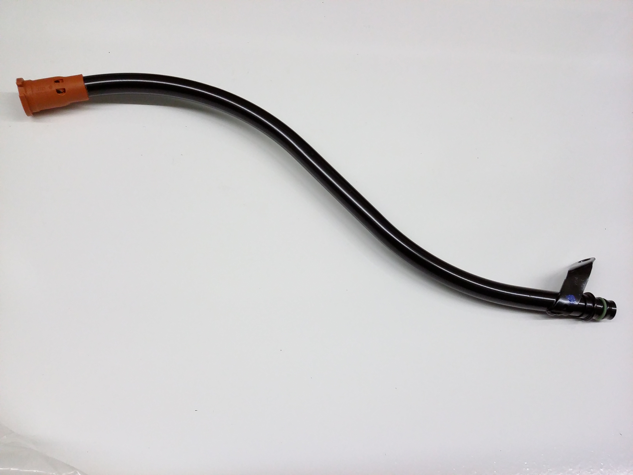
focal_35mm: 32
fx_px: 585
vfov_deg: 44.2
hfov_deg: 56.8
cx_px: 316
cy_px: 238
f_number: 2.4
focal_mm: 3.4
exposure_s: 1/30
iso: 160
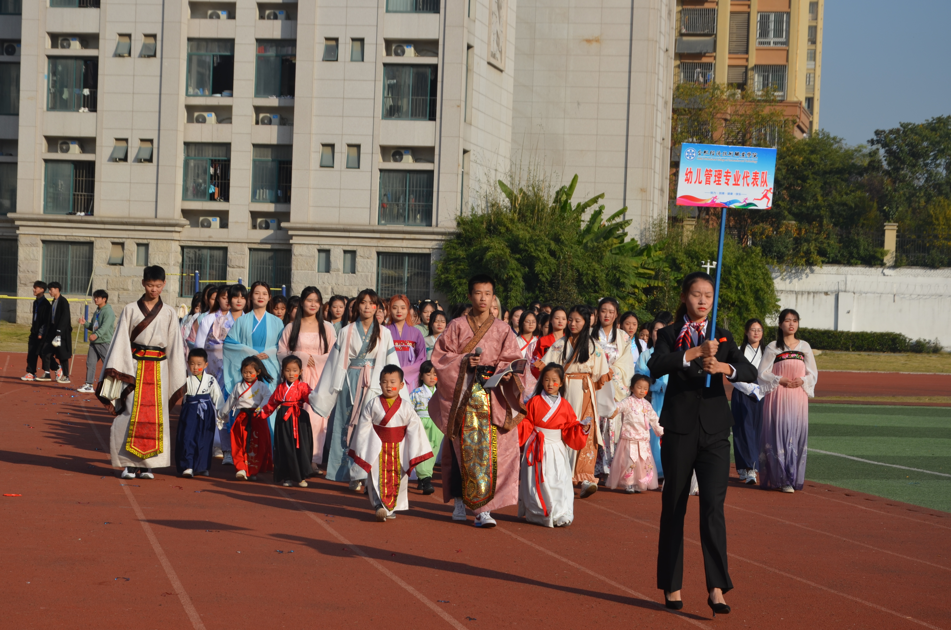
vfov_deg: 15.6
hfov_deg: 23.4
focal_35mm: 87
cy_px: 315
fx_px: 2293
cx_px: 476
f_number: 9
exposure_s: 1/320
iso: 100
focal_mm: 58
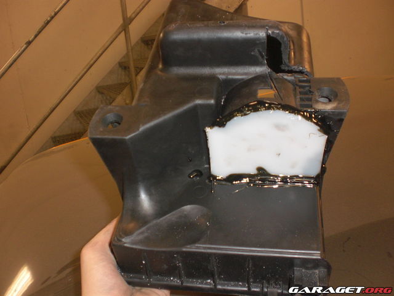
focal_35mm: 36
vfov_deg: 39.7
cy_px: 148
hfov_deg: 51.4
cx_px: 197
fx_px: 410
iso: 200
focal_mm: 6.3
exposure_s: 1/60
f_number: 3.1
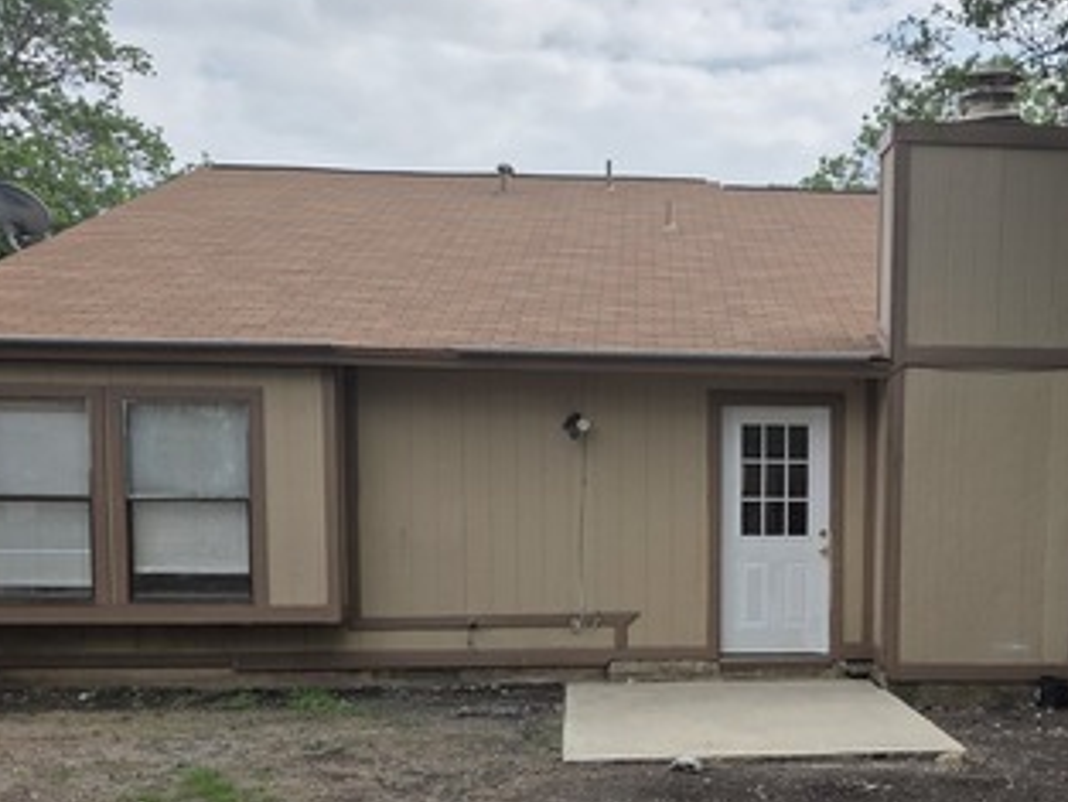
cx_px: 795
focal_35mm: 47
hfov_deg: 39.4
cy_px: 604
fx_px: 1451
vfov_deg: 30.4
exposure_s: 1/2782
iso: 80
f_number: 1.8
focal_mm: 5.4
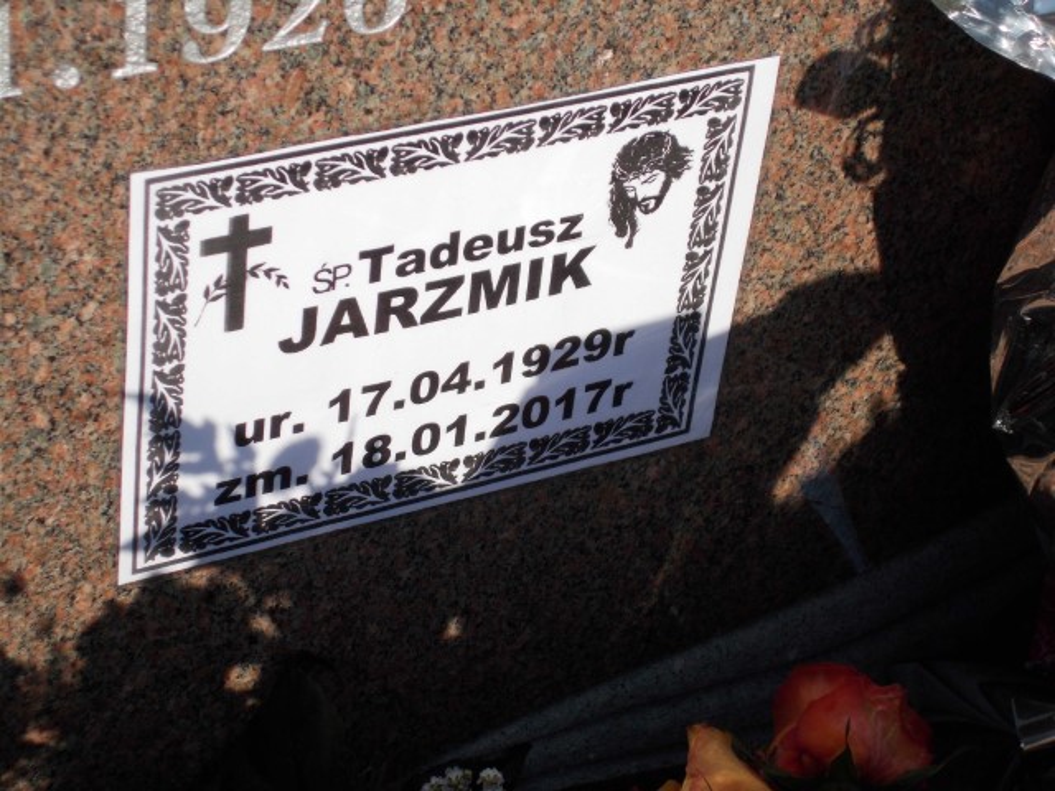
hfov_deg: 19.8
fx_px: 3017
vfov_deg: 14.9
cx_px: 528
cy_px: 396
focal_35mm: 99
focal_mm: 17.6
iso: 80
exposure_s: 1/400
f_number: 5.5
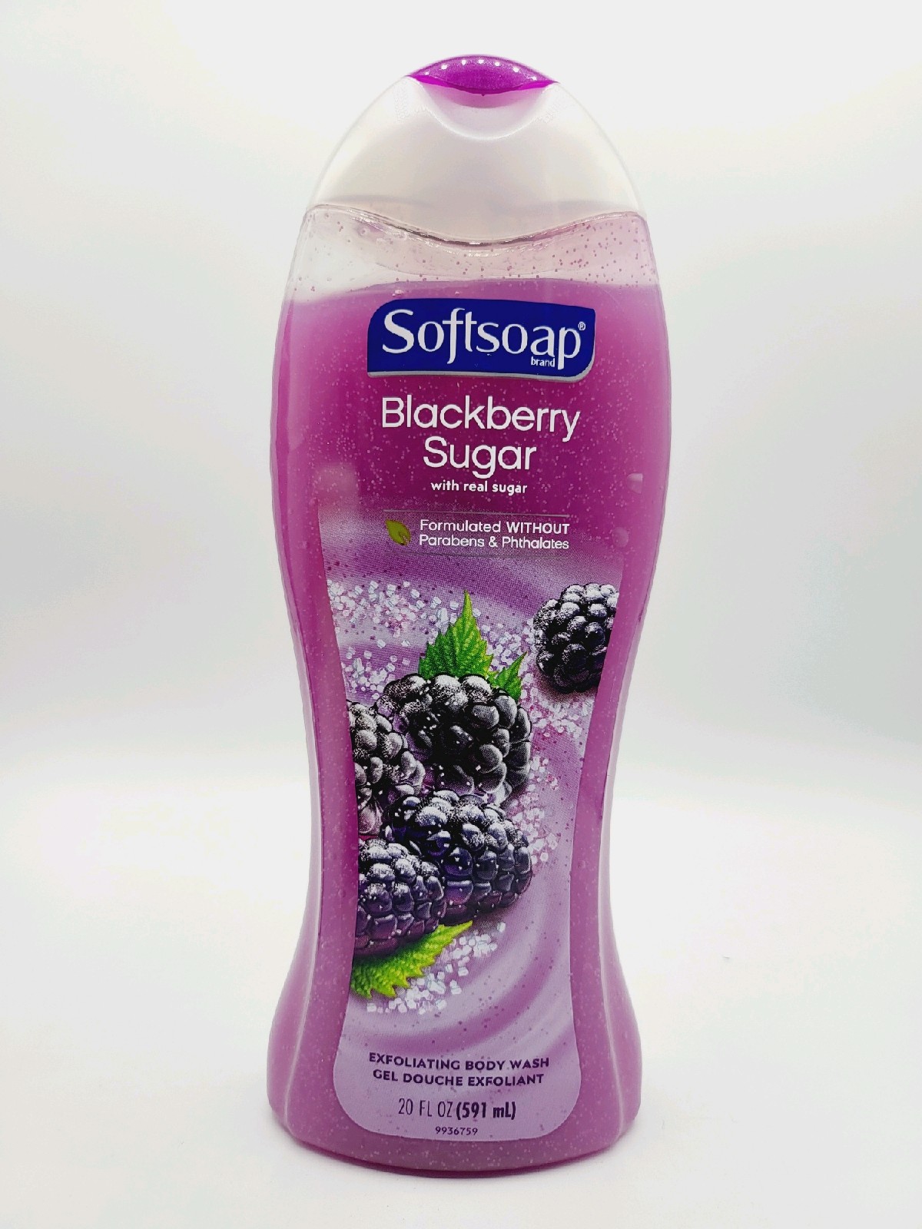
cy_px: 614
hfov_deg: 56.8
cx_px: 461
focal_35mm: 24
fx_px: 852
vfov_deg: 71.6
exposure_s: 1/769
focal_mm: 5
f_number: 1.8
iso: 40
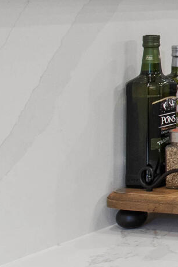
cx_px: 561
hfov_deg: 9.9
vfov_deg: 20.1
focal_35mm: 97
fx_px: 720
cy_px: -28
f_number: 8
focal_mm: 10
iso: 100
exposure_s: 1/4
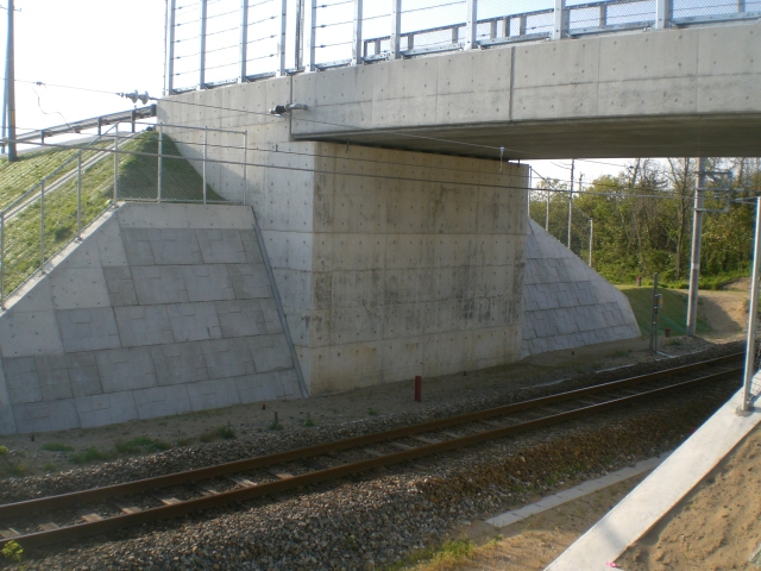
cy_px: 286
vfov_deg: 37.7
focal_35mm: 38
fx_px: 835
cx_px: 380
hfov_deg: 49.0
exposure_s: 1/250
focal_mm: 6.3
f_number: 4.4
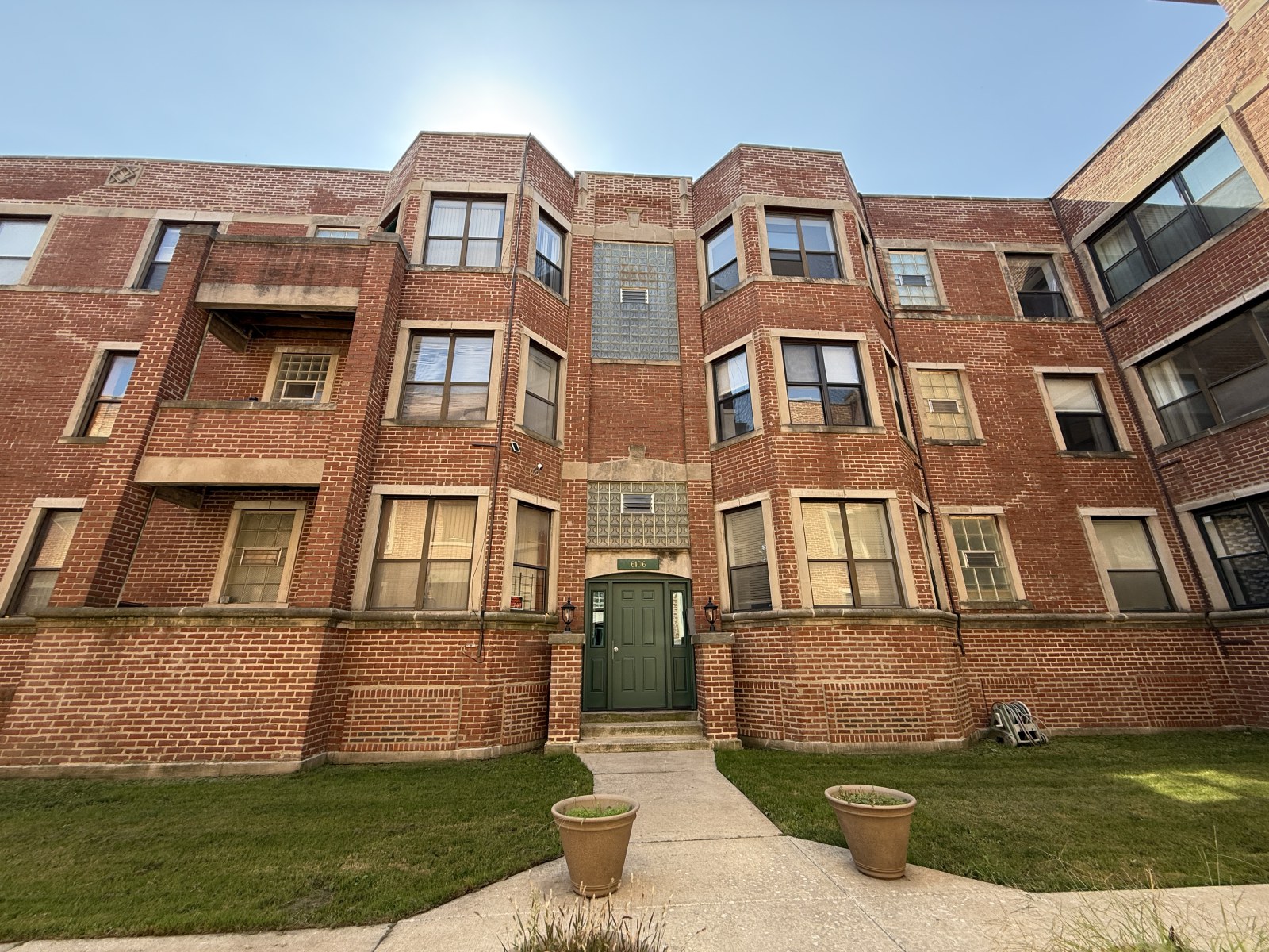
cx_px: 634
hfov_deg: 102.1
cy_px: 476
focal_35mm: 14
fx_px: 513
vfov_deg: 85.7
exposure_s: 1/273
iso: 50
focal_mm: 2.22
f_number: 2.2
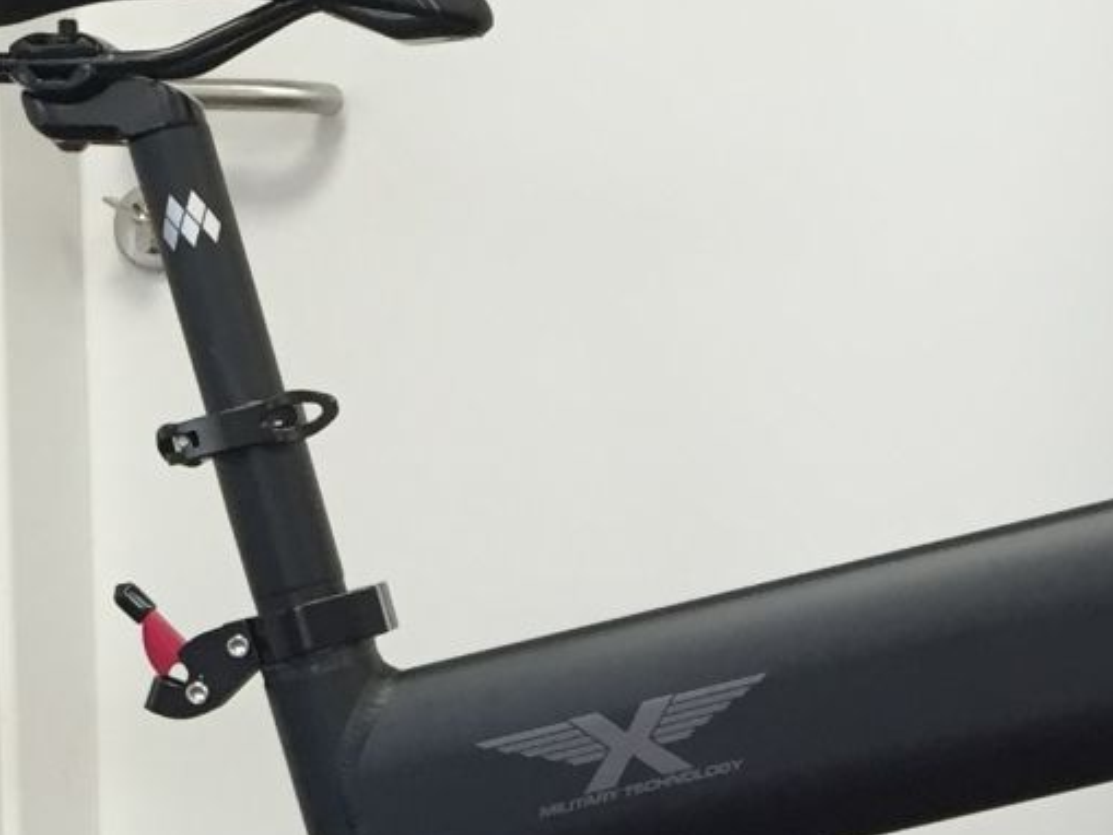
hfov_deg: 17.1
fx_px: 3666
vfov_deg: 12.6
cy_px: 1071
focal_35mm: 114
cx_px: 888
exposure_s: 1/33
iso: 50
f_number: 2.2
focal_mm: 4.15
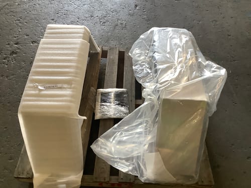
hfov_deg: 58.4
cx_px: 126
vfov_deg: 45.4
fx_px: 225
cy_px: 94
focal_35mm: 31
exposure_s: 1/60
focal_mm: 3.3
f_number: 2.4
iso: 125
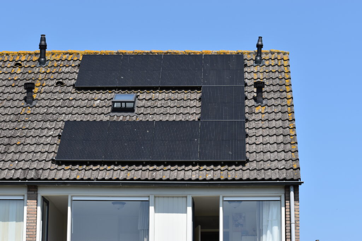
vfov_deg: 13.0
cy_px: 120
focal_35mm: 105
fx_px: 1056
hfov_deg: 19.5
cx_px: 181
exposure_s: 1/320
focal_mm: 70
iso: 200
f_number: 9
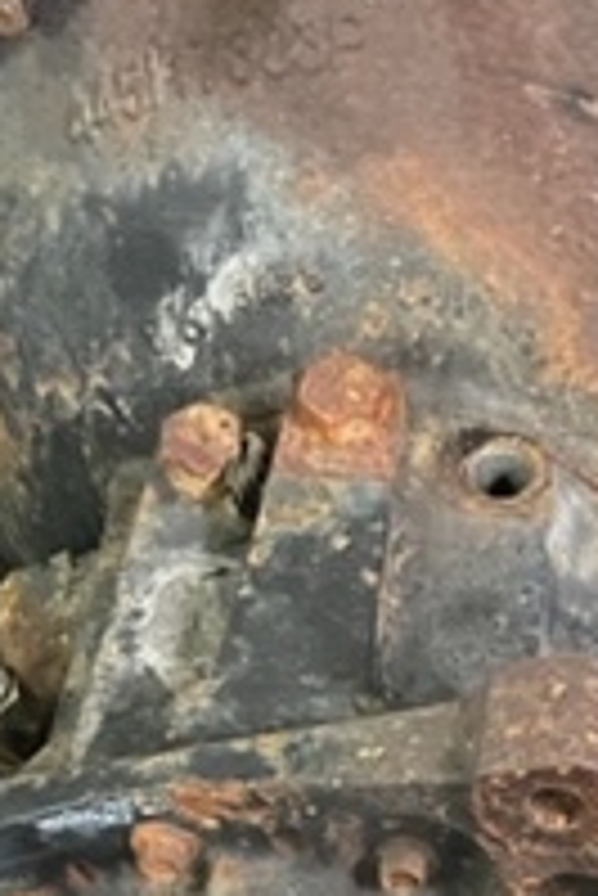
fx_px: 2164
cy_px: 1378
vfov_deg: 19.9
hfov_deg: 15.7
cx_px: 423
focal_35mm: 87
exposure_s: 1/30
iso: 800
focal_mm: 4.2
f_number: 1.6
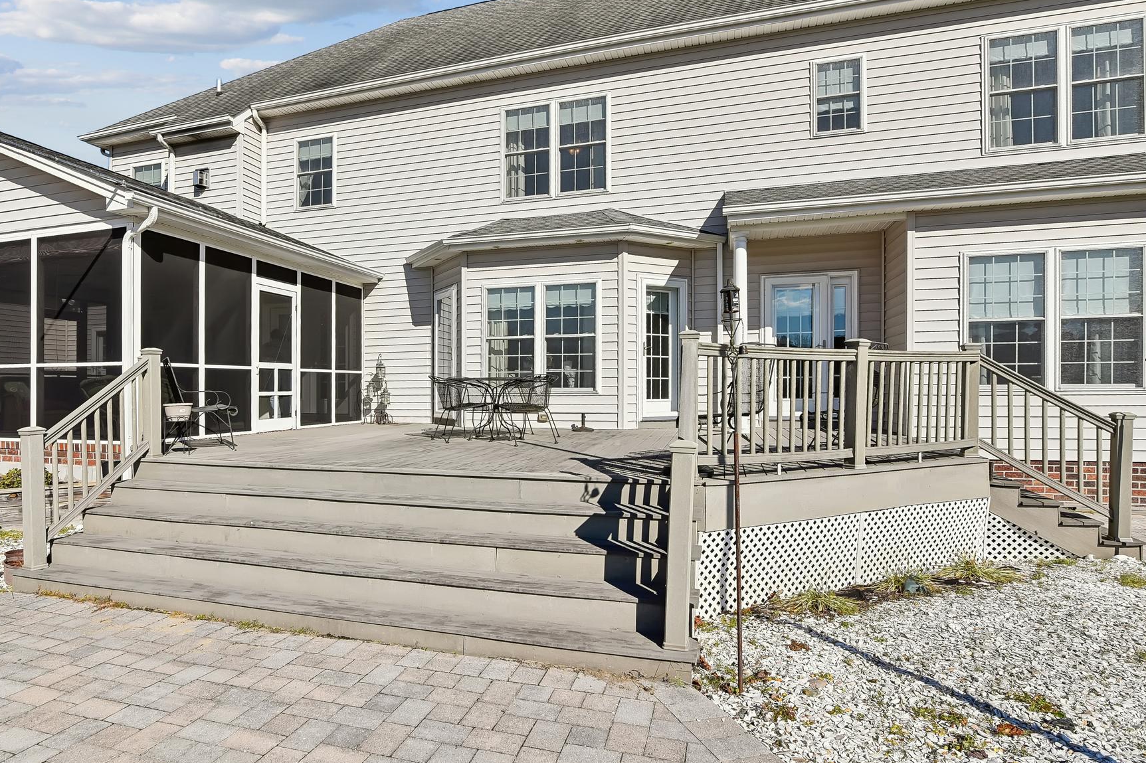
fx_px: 605
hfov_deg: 86.1
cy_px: 320
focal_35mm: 19
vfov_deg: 64.1
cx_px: 474
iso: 200
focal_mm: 16
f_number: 11
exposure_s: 1/500
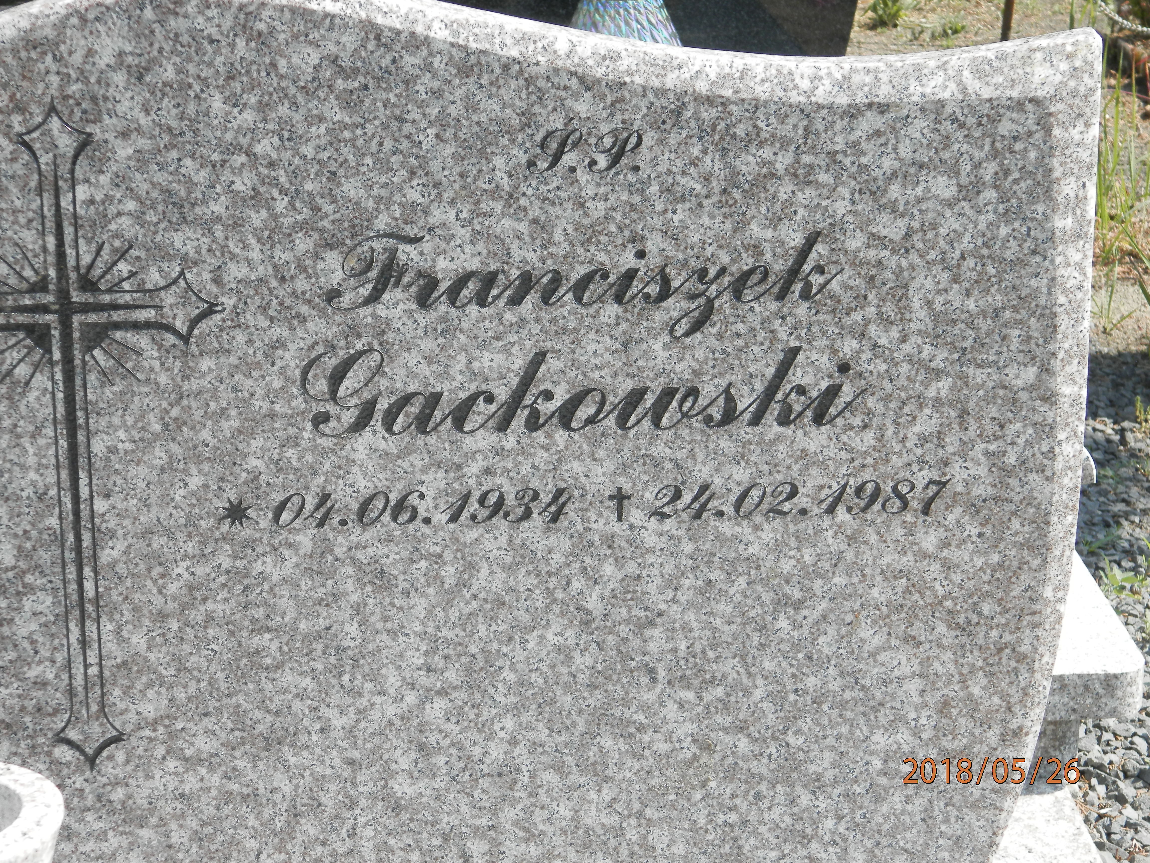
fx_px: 2724
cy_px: 432
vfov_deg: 18.0
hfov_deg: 23.8
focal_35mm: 82
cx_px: 575
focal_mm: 14.6
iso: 80
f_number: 4.2
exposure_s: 1/200
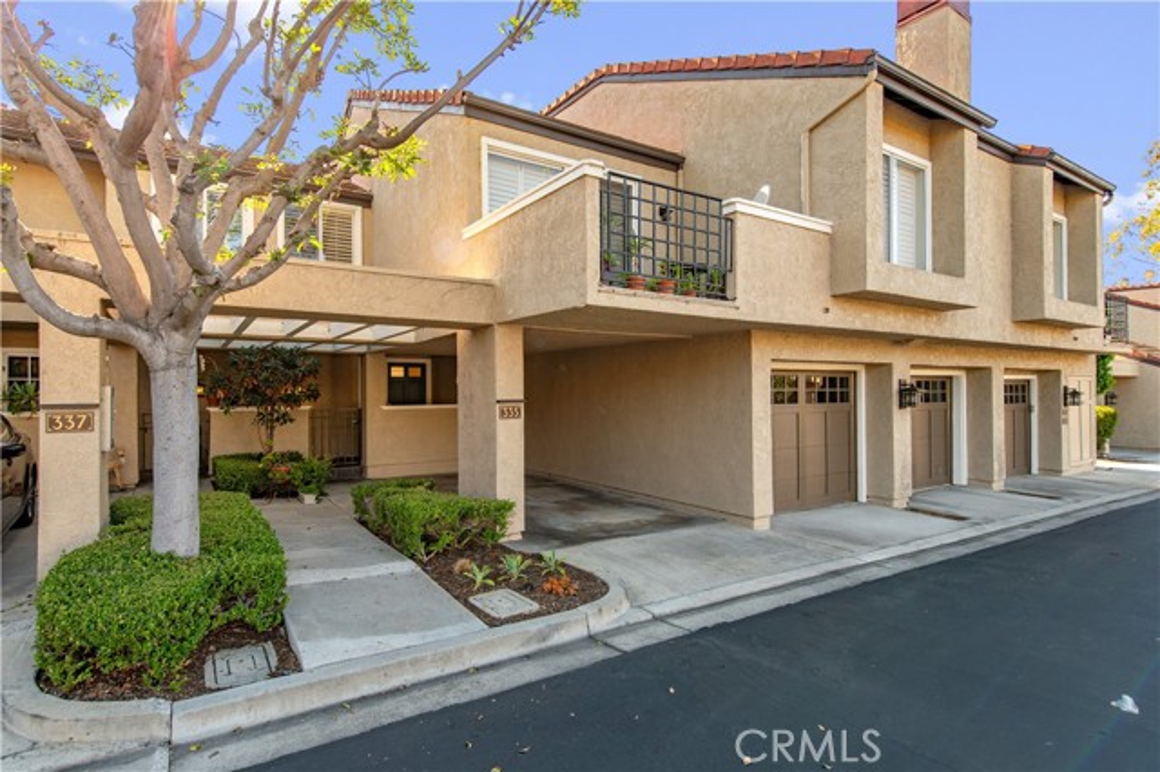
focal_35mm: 19
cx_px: 580
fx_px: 612
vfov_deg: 64.5
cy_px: 386
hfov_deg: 86.9
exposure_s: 1/250
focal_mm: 19
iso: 200
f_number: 5
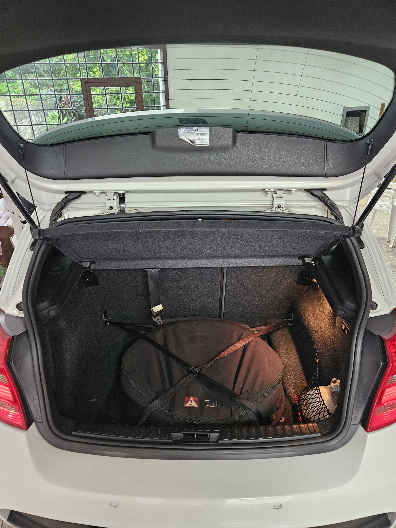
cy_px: 264
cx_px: 198
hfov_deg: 58.9
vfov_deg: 73.9
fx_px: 351
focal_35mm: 23
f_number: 1.8
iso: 500
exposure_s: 1/30
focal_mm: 5.4
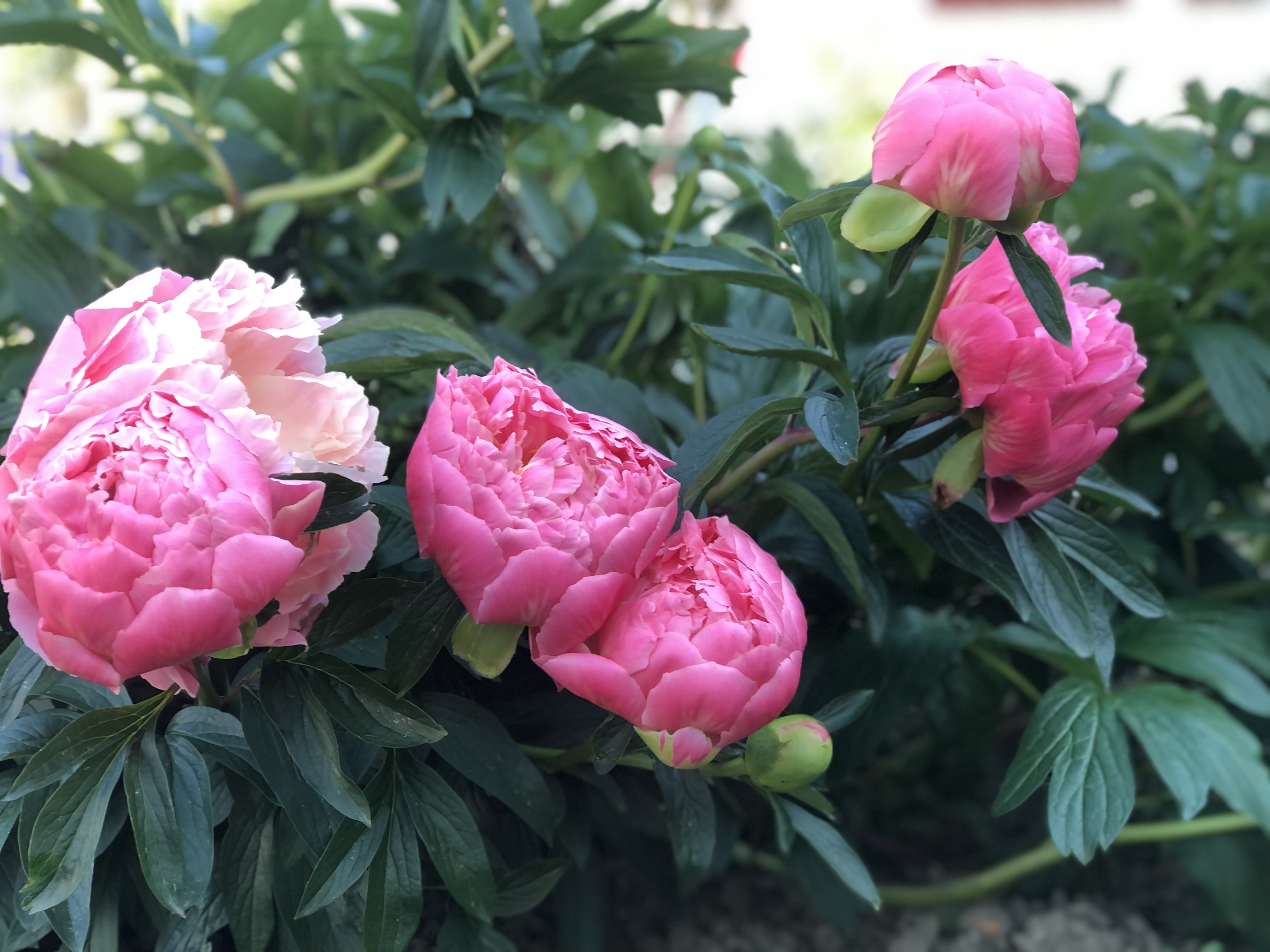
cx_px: 635
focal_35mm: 57
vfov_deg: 25.7
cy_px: 476
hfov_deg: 33.8
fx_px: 2091
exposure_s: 1/40
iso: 25
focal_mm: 6.6
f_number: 2.8
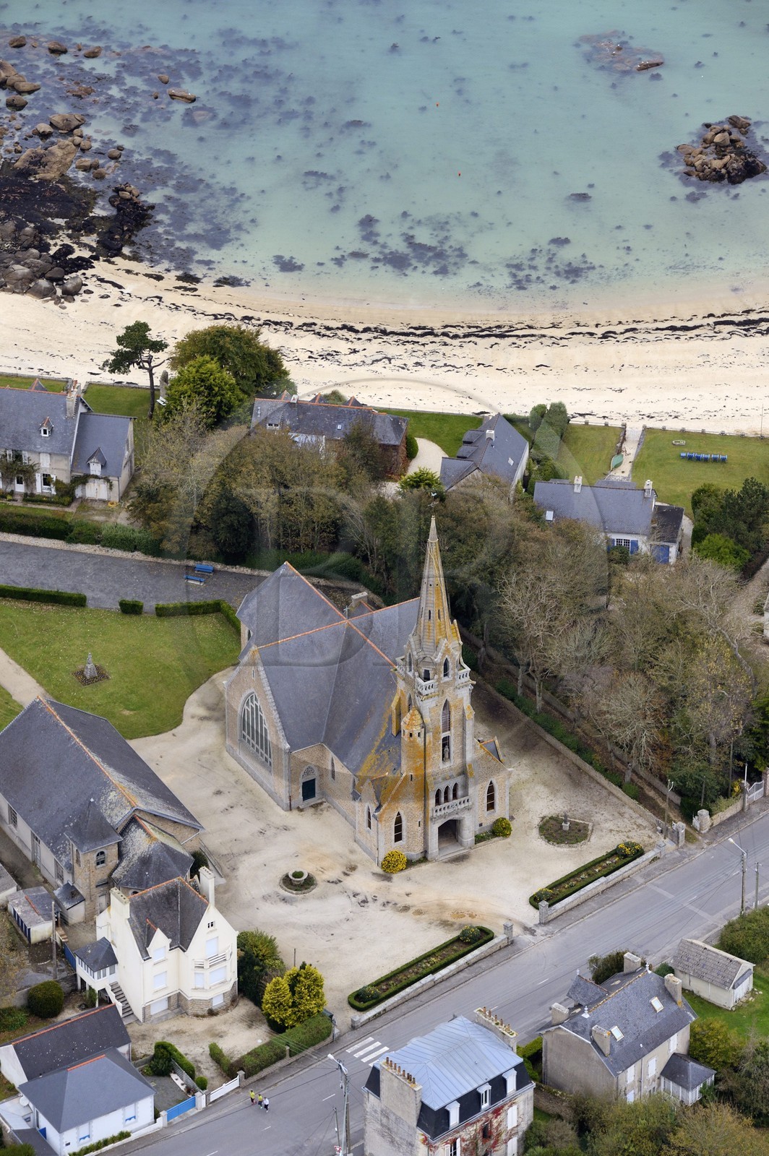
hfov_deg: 9.4
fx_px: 4654
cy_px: 578
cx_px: 384
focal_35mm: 145
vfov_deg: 14.2
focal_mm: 145
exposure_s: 1/1000
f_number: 7.1
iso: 800
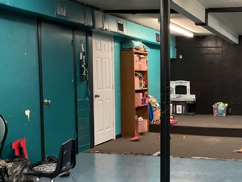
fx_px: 378
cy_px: 111
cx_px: 207
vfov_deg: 27.0
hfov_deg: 34.0
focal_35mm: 54
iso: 100
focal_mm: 3
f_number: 1.8
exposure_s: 1/60
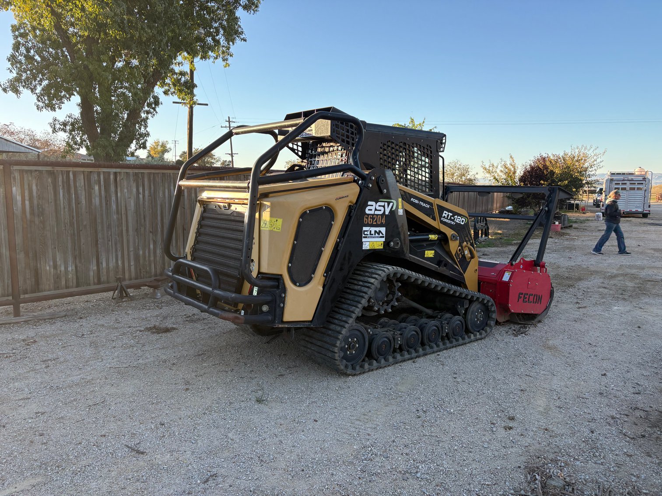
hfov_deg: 67.3
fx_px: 497
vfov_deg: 53.1
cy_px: 248
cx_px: 331
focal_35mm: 26
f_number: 1.6
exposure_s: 1/708
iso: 50
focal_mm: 5.96
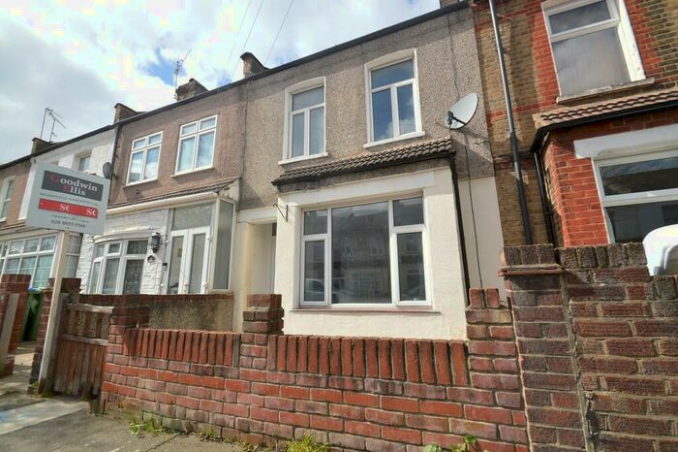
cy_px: 226
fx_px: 282
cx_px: 339
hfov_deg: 100.4
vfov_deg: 77.3
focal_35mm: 15
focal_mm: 10
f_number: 9
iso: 100
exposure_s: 1/200
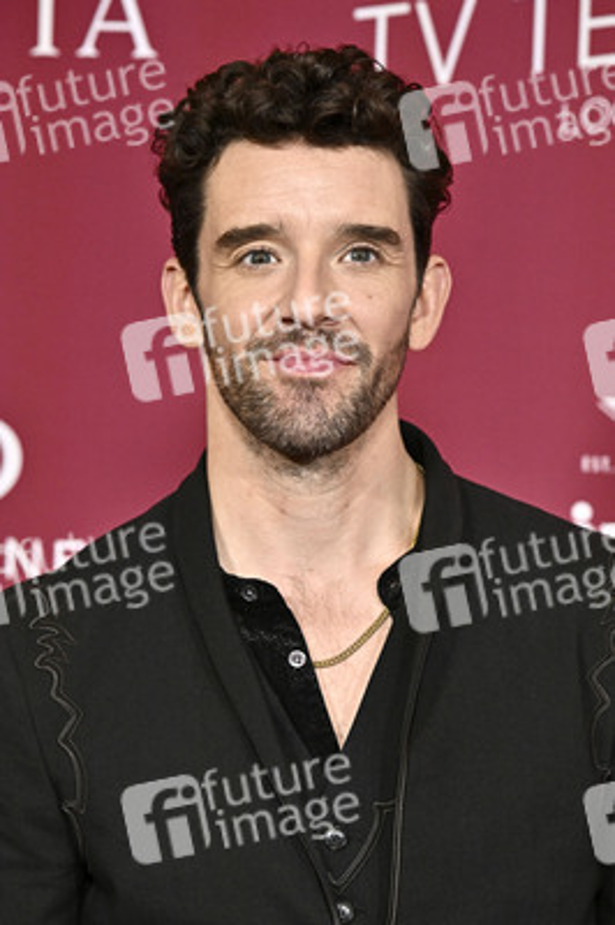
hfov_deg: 12.1
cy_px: 462
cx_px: 308
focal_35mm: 113
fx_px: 2900
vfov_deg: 18.1
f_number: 5
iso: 3200
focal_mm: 113
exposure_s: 1/320
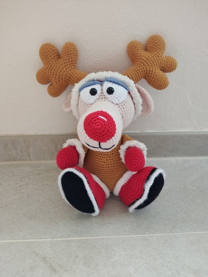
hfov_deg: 54.9
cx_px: 104
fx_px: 200
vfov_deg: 69.4
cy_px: 138
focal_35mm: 25
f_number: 1.79
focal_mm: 4.71
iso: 756
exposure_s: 1/33
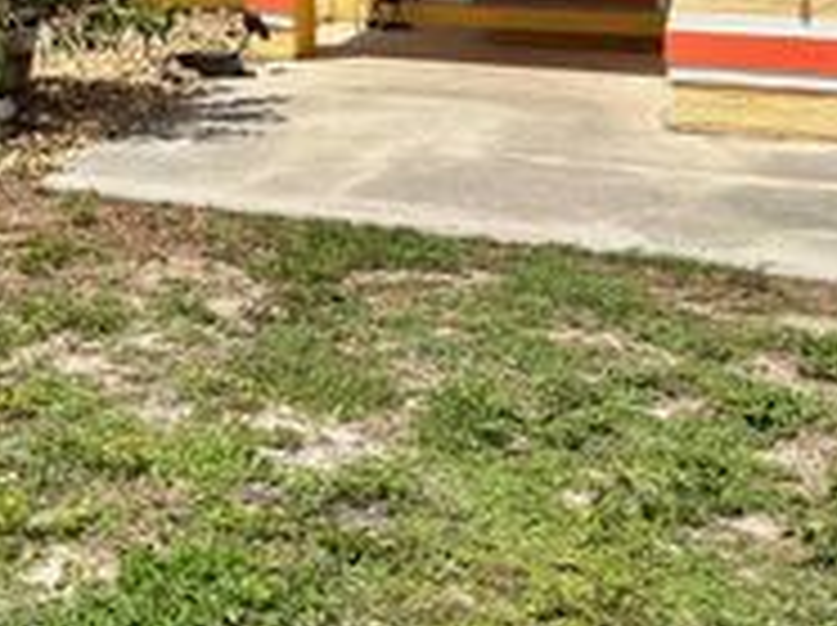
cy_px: -178
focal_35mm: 70
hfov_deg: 25.3
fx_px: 1690
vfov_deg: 19.4
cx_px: -144
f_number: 1.6
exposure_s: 1/4854
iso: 50
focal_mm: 5.96
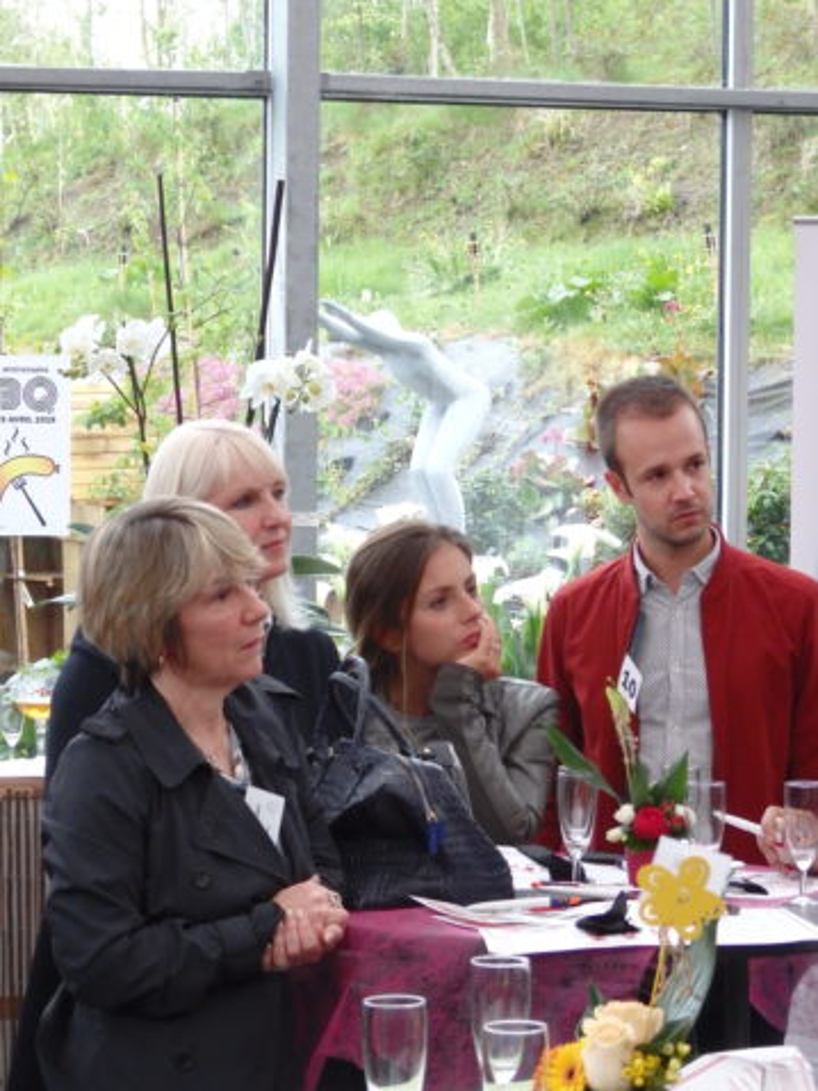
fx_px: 3657
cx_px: 409
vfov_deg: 17.0
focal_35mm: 116
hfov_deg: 12.8
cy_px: 546
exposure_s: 1/50
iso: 1250
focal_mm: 20.9
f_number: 5.2
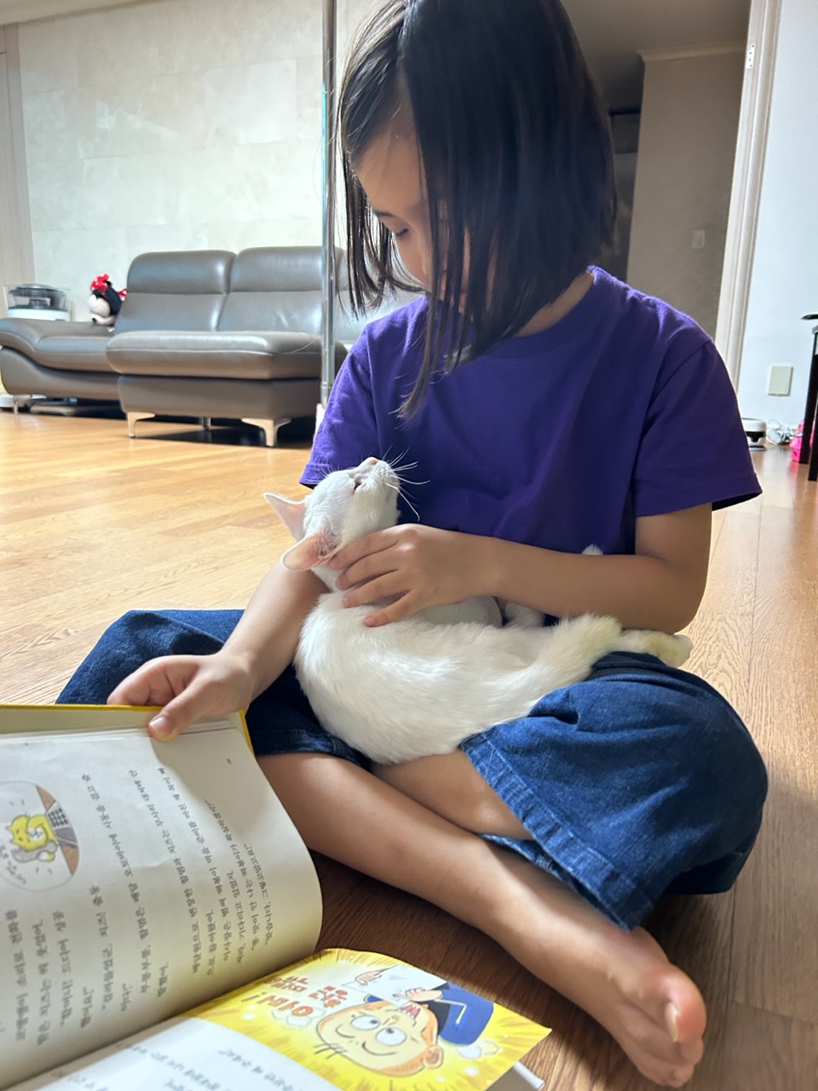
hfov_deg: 53.1
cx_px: 409
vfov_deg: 67.3
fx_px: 819
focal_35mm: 26
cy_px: 546
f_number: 1.5
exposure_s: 1/60
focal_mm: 5.7
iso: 320
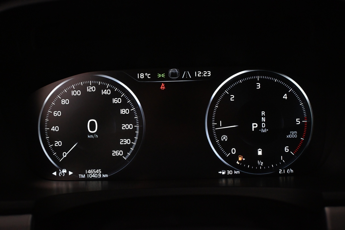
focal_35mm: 46
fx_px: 438
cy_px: 115
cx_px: 172
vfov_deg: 29.4
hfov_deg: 43.0
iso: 4500
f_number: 4.8
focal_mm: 30.5
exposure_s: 1/125
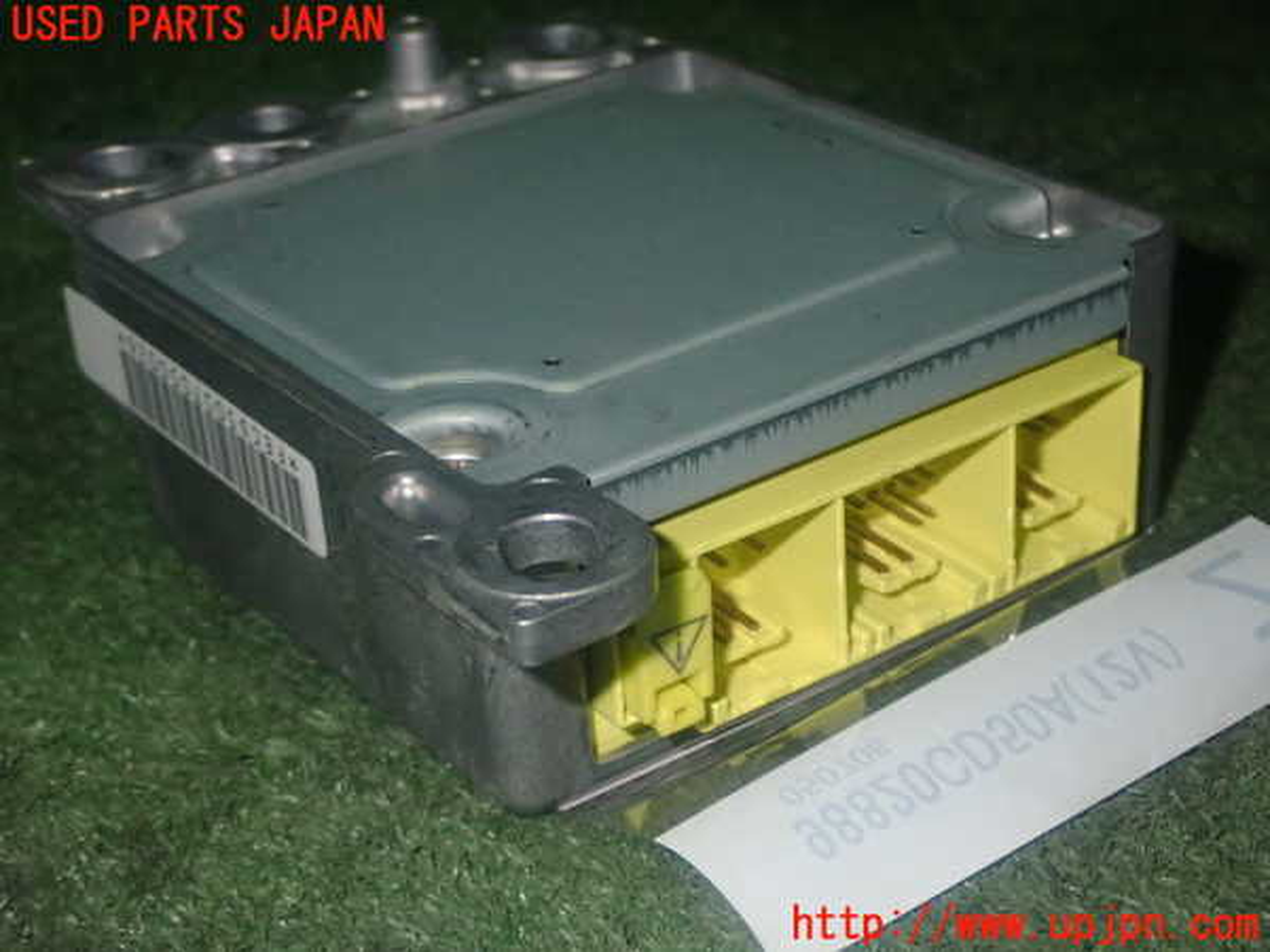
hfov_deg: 29.0
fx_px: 2458
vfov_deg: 21.9
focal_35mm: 67
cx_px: 635
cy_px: 476
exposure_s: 1/60
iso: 640
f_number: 11
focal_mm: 11.88
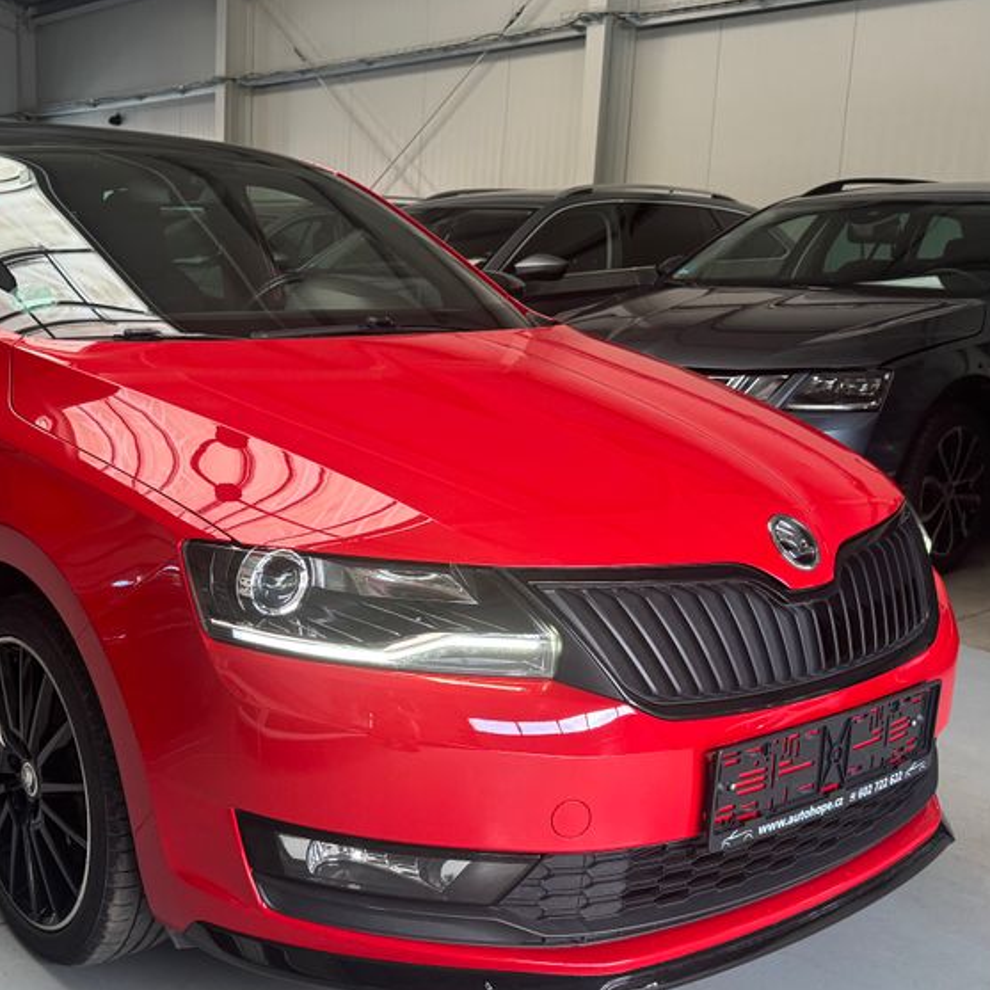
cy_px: 496
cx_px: 213
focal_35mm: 39
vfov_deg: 42.8
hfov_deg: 41.2
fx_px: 1262
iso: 160
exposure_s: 1/121
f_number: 1.78
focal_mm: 6.76
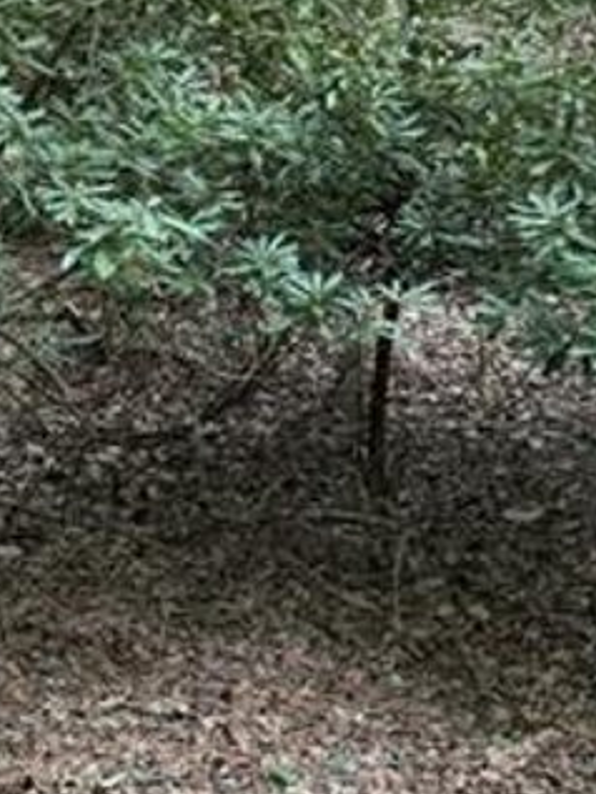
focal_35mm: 86
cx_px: 104
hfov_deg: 17.0
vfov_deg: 21.4
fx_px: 1973
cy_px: -121
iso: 200
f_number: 1.78
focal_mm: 6.76
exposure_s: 1/63
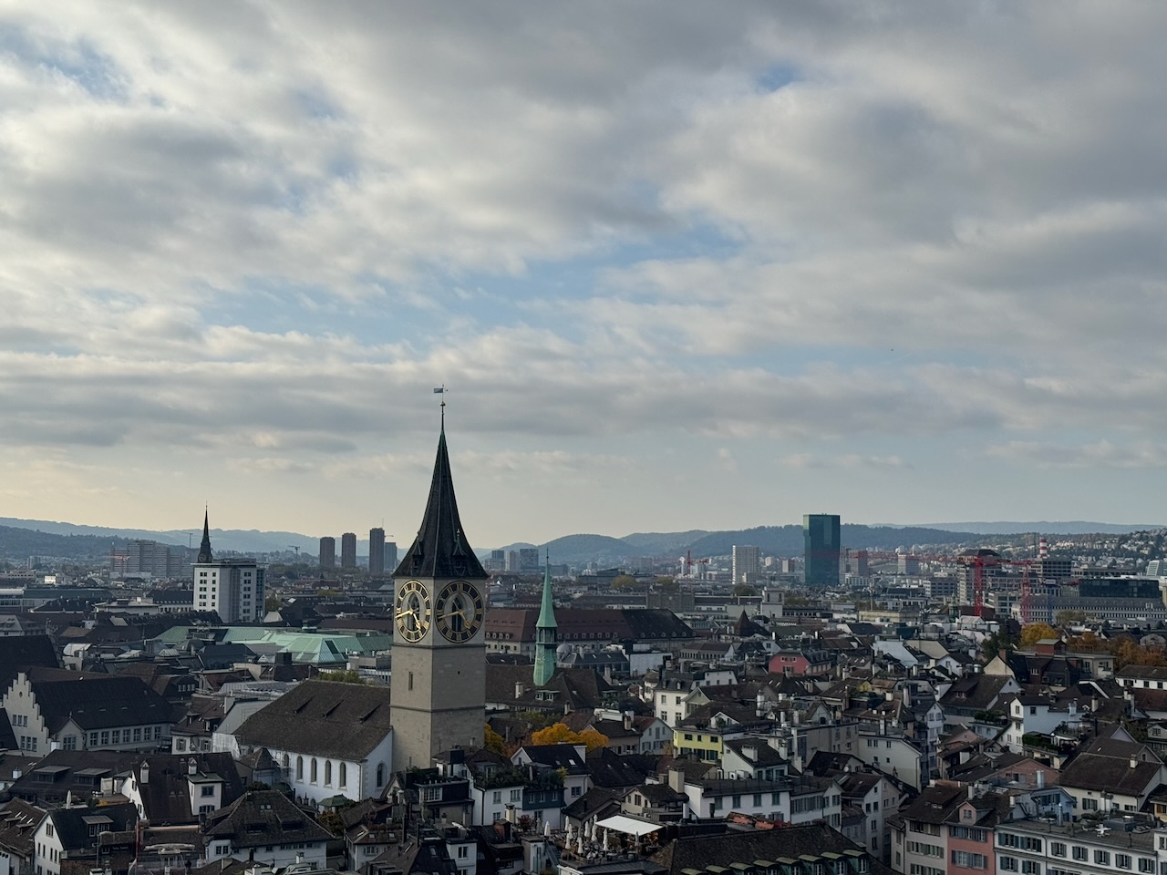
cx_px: 584
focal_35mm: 48
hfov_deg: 39.7
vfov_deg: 30.3
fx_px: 1618
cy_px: 438
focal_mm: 6.76
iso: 64
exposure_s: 1/7092
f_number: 1.78
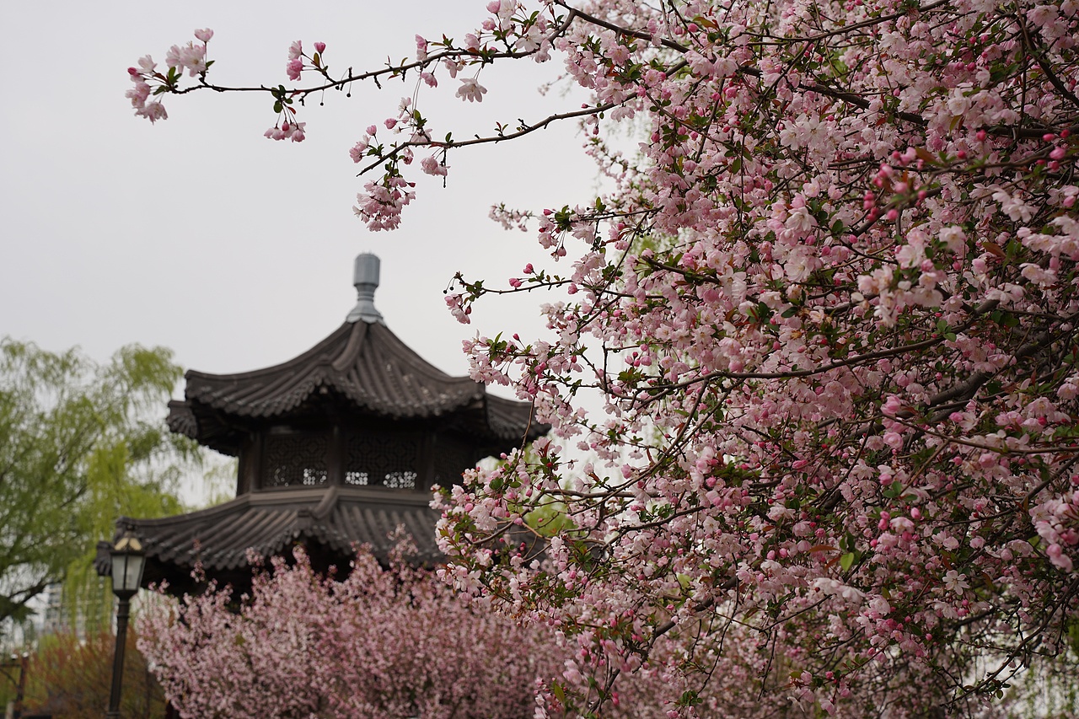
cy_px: 360
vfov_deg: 25.1
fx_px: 1618
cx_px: 540
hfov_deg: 36.9
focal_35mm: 54
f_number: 11
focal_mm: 54
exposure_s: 1/30
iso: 100
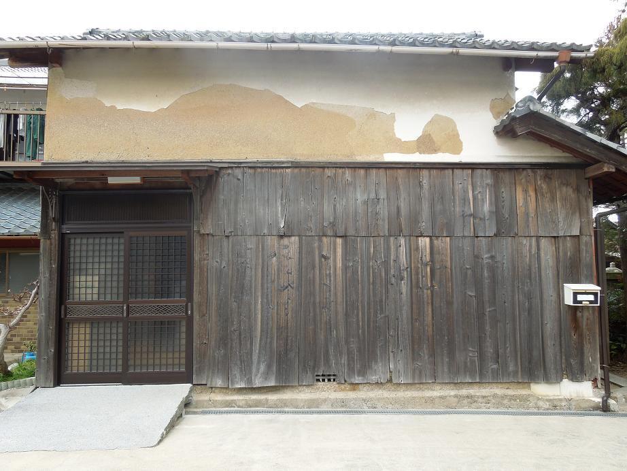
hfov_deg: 69.4
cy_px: 236
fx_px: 453
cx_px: 314
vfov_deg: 54.9
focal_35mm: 25
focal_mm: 4.5
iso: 100
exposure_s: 1/100
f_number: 3.3
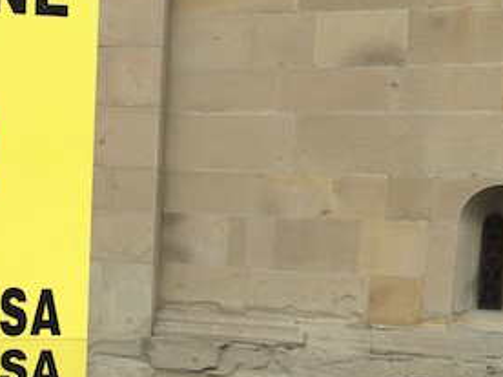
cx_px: 56
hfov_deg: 29.5
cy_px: 268
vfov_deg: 23.1
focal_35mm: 63
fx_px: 915
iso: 32
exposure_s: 1/461
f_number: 2.2
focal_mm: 4.15
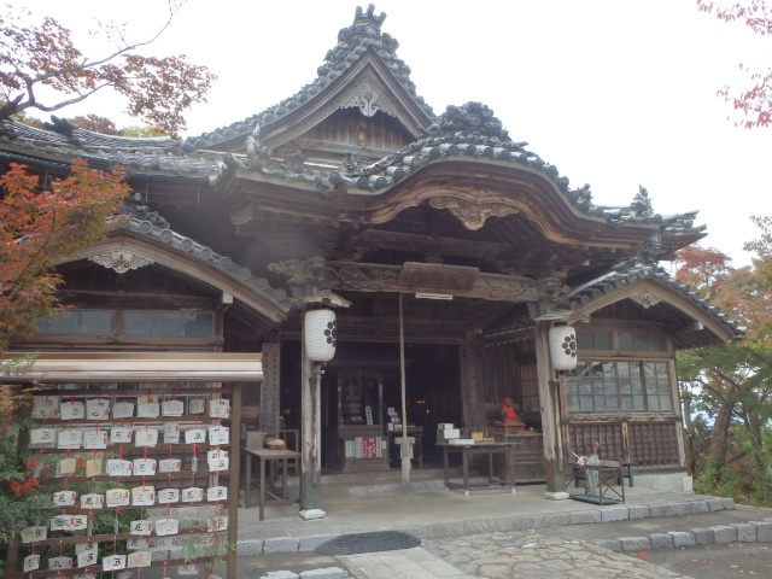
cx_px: 386
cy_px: 290
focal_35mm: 28
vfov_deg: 49.7
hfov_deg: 63.4
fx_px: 624
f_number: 3.9
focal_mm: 5
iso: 125
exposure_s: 1/160
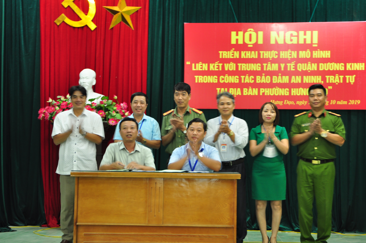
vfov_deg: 19.7
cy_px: 126
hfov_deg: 29.3
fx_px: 701
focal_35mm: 69
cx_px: 192
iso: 320
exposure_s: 1/5
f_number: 4.5
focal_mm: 38
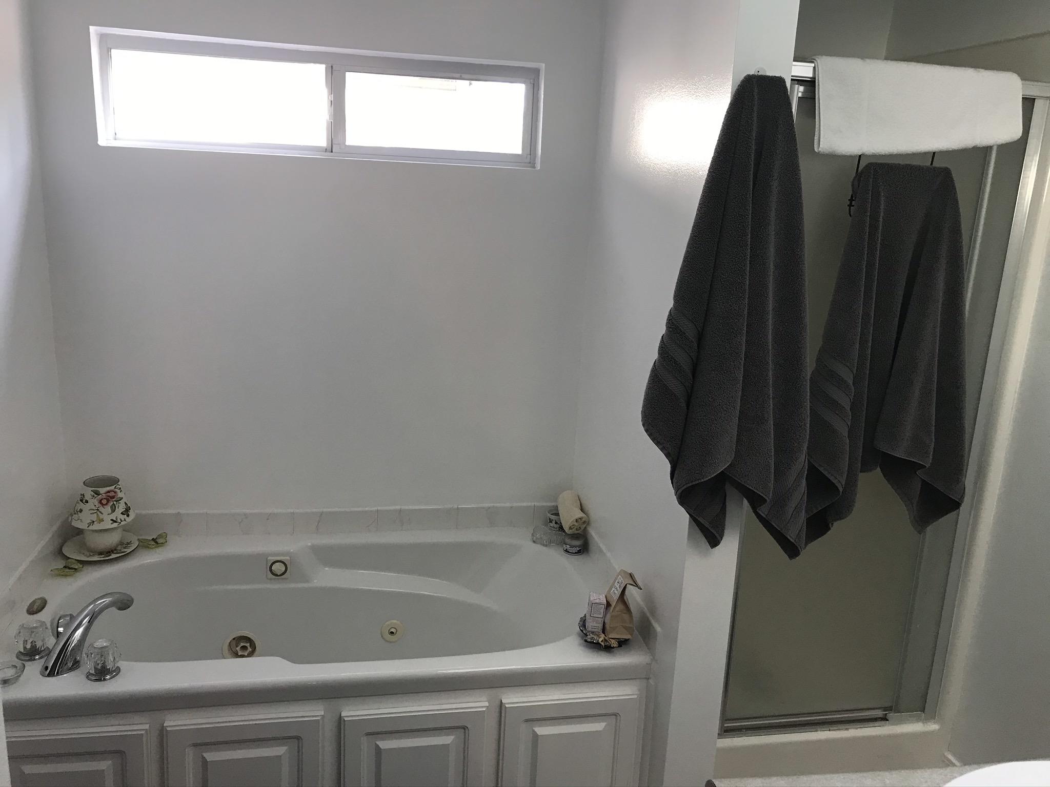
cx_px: 525
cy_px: 394
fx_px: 849
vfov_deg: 49.7
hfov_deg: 63.4
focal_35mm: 28
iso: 25
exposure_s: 1/40
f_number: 1.8
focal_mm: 3.99
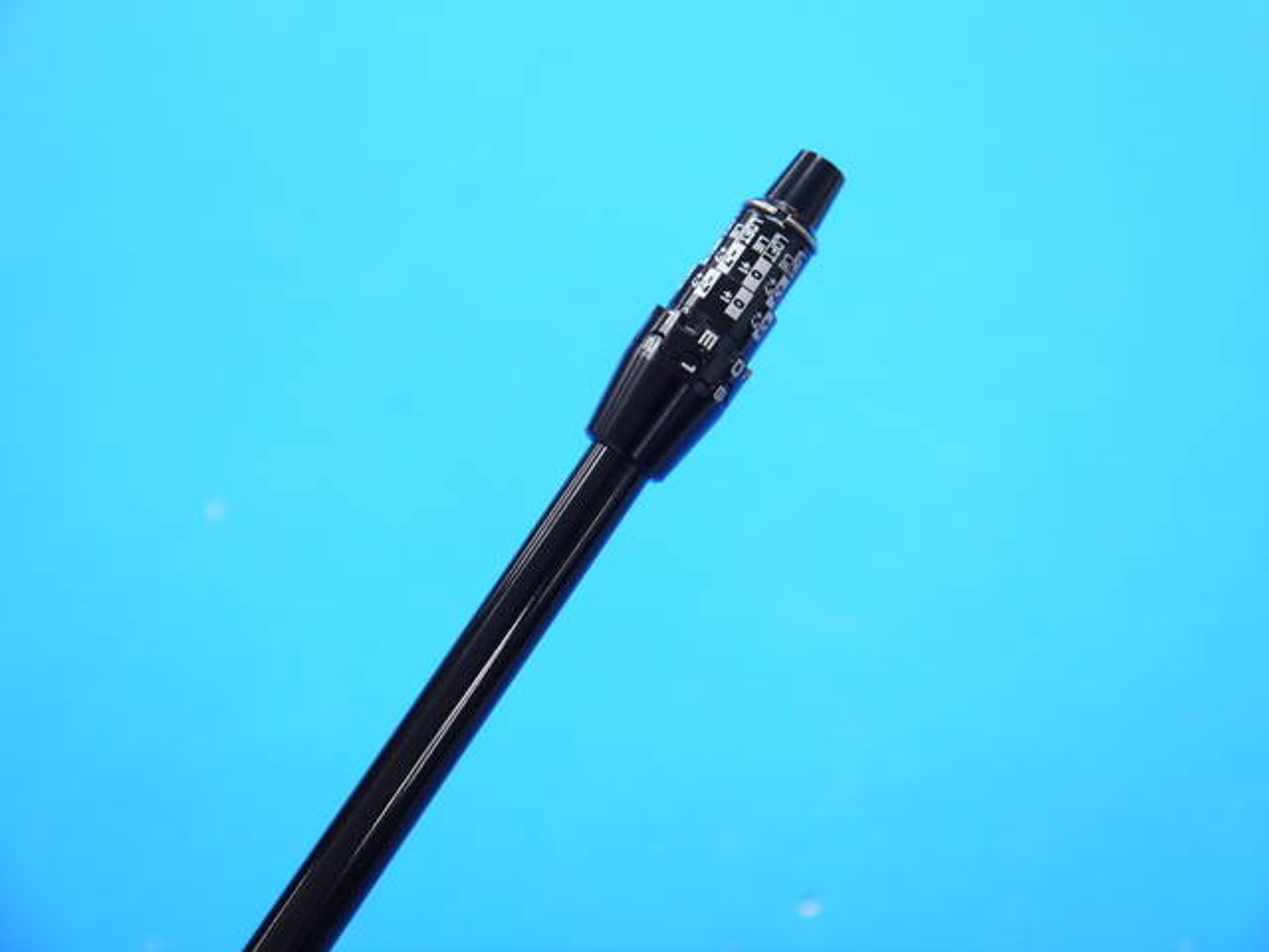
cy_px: 476
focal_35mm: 50
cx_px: 634
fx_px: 1833
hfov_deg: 38.2
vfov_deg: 29.1
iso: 640
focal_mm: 25
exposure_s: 1/125
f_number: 4.6
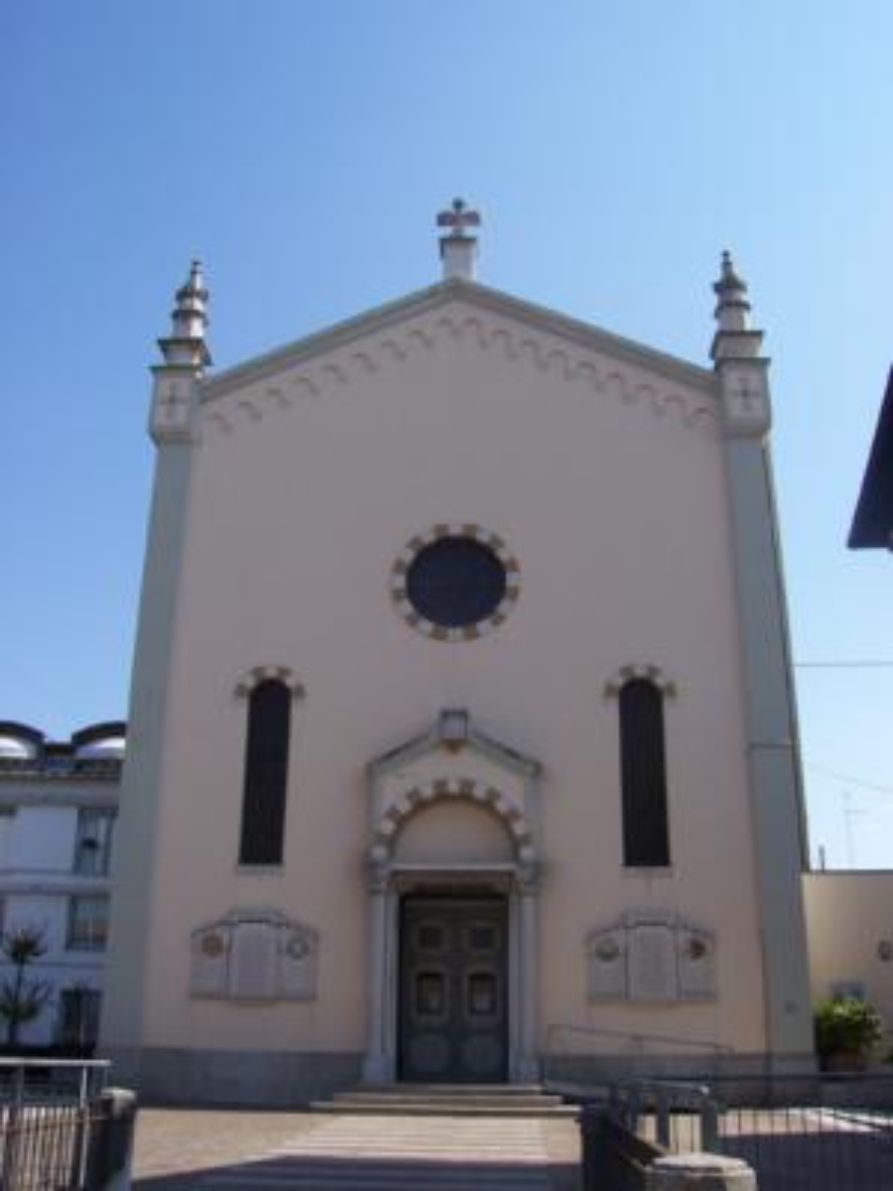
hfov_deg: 41.8
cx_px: 446
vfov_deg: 54.0
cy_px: 596
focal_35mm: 34
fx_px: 1169
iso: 80
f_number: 5.6
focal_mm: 5.6
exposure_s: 1/500
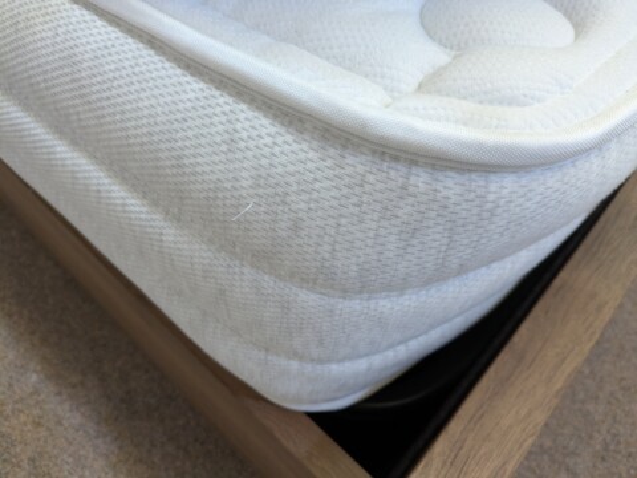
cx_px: 318
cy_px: 239
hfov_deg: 69.4
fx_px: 460
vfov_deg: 54.9
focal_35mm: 25
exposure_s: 1/100
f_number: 1.89
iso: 280
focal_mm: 5.43
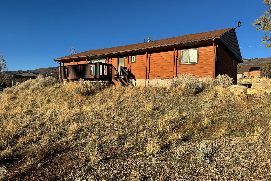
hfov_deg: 71.5
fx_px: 188
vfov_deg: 51.3
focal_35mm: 25
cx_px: 135
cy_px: 86
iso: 80
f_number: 1.78
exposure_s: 1/4049
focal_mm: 6.76
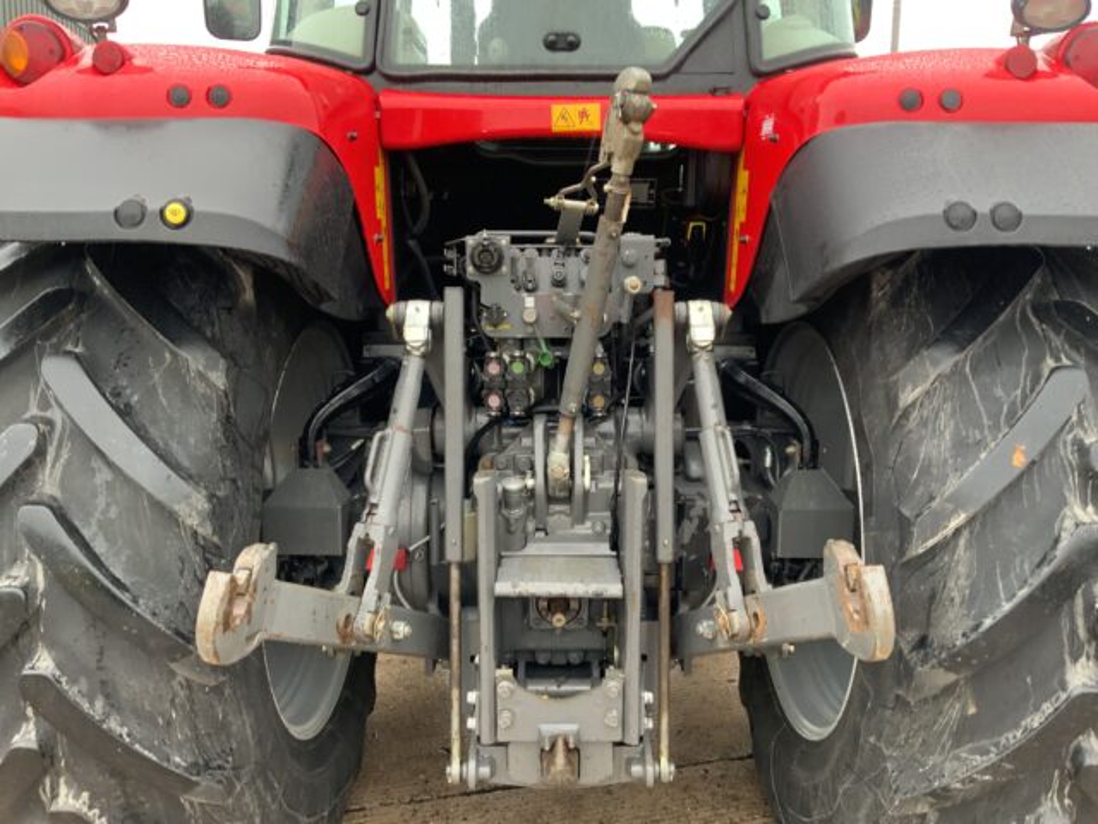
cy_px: 412
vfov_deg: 48.2
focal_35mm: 29
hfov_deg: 61.7
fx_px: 920
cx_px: 549
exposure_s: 1/60
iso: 125
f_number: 1.8
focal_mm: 3
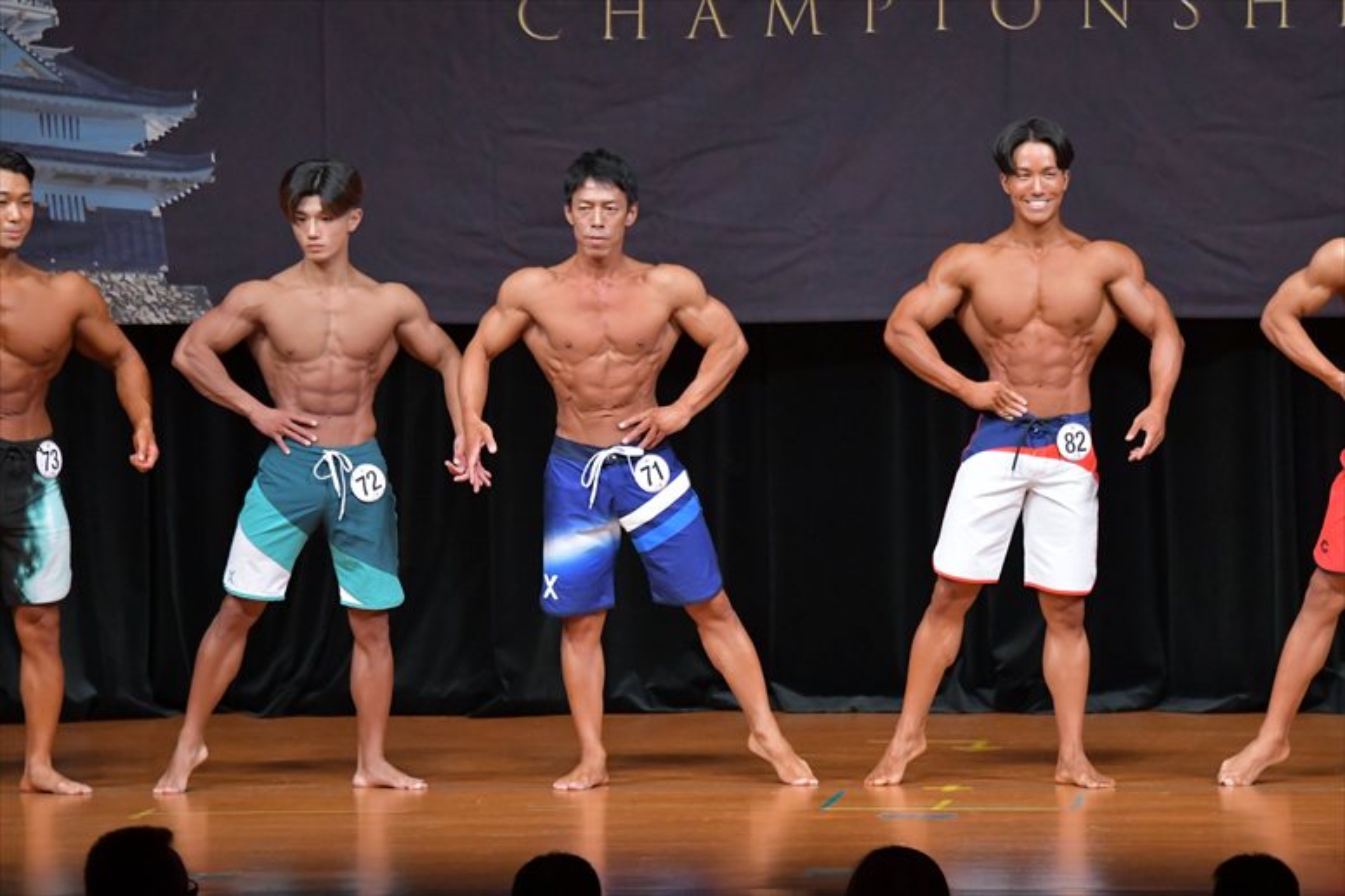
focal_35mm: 255
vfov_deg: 5.4
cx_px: 672
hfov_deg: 8.1
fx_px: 9523
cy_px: 448
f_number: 5.6
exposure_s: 1/400
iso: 5000
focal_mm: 170
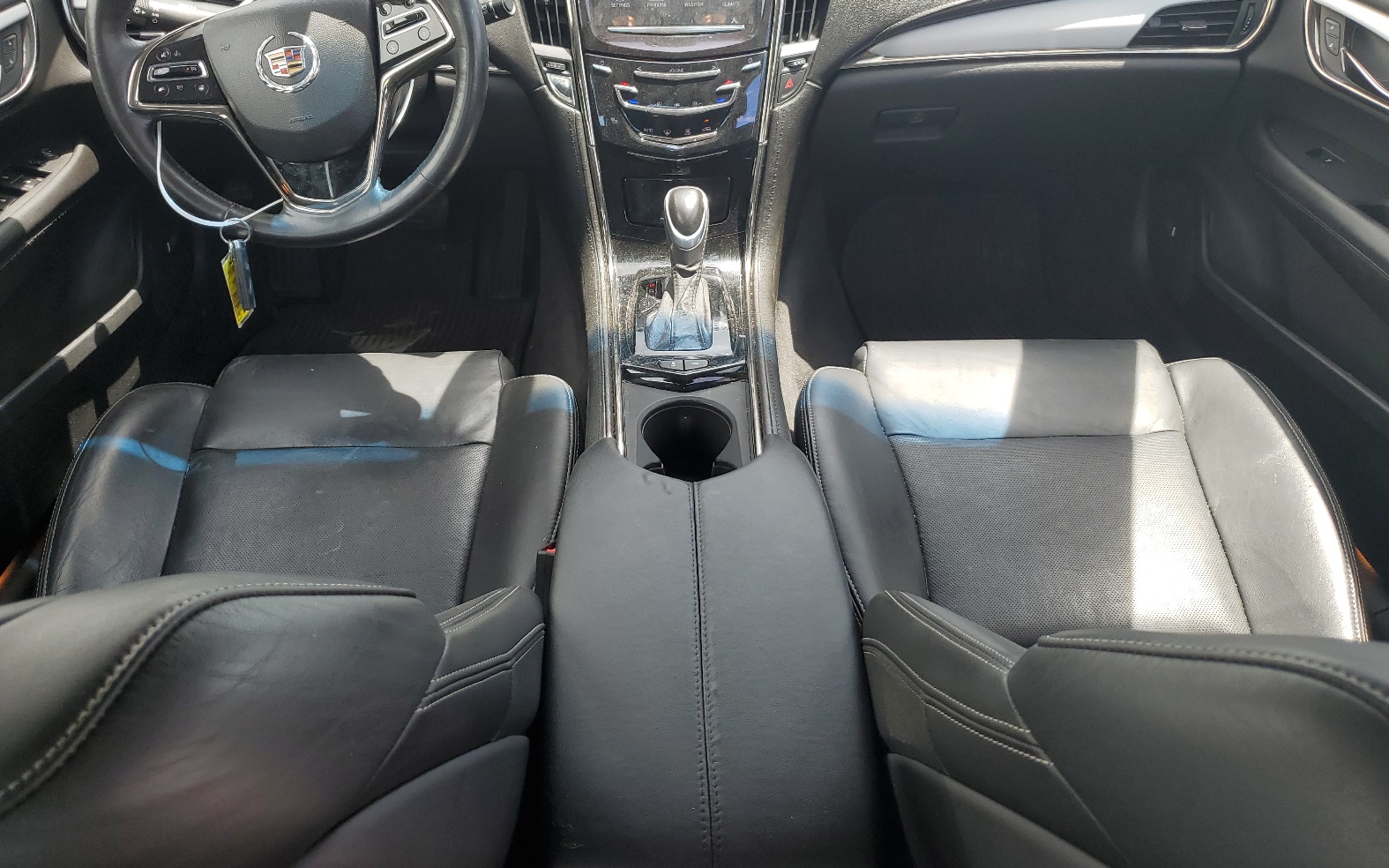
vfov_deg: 44.3
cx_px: 702
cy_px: 340
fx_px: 1060
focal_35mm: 28
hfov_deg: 66.5
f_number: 1.5
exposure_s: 1/400
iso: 50
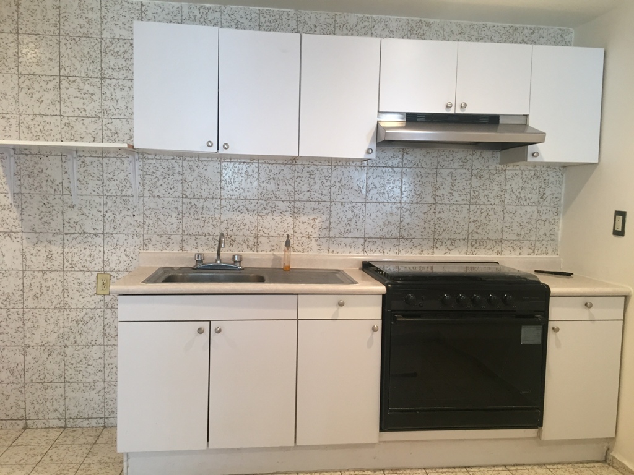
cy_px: 238
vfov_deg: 48.2
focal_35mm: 29
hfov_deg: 61.7
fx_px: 531
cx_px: 317
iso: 100
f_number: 2.2
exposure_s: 1/30
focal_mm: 4.15
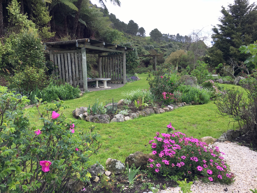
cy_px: 96
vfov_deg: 48.2
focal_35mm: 29
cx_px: 128
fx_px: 215
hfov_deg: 61.7
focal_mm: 4.15
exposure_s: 1/319
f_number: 2.2
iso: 25
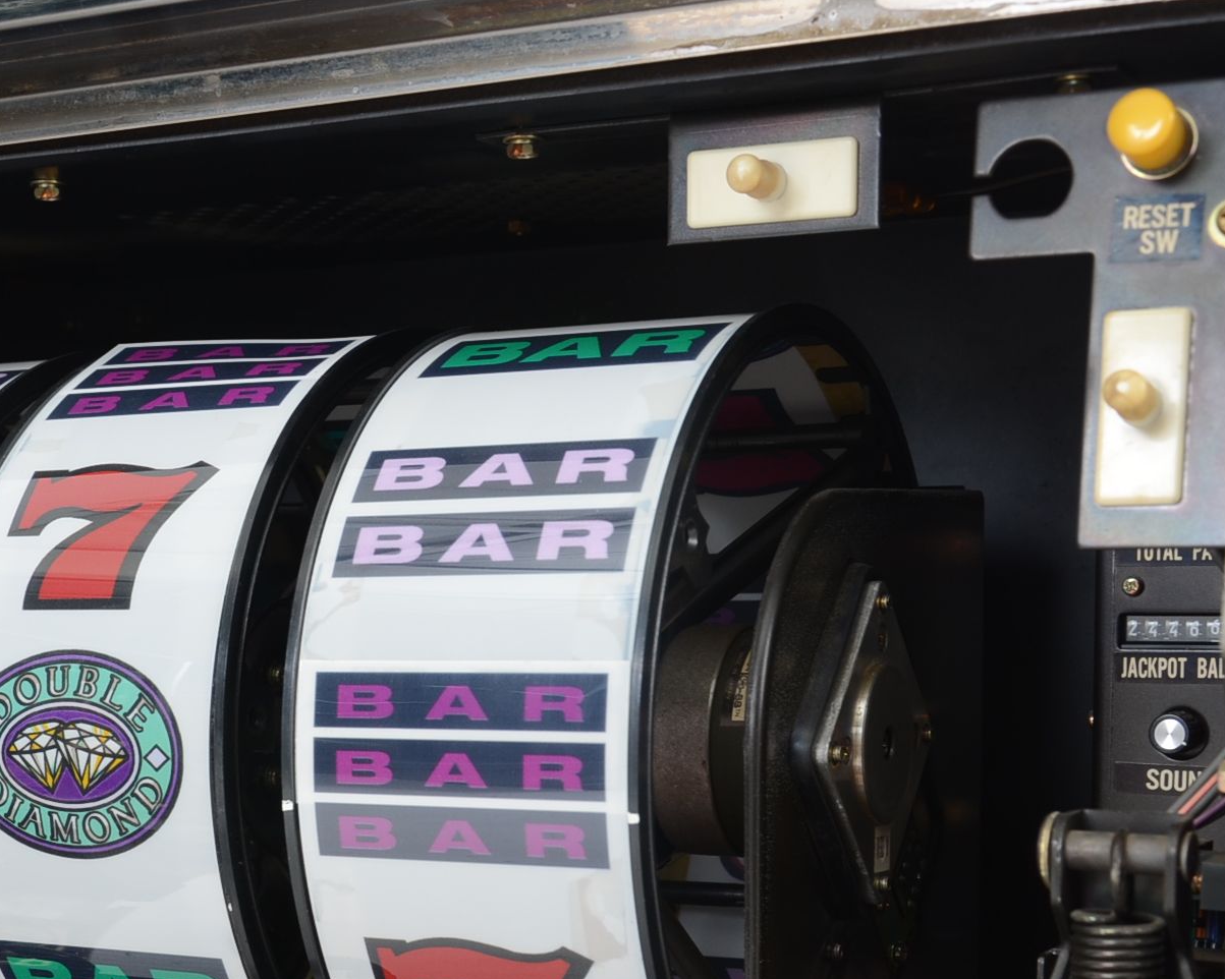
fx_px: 2608
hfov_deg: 26.1
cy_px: 780
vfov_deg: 21.0
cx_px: 303
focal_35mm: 72
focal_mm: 25
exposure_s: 1/100
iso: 200
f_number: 5.6
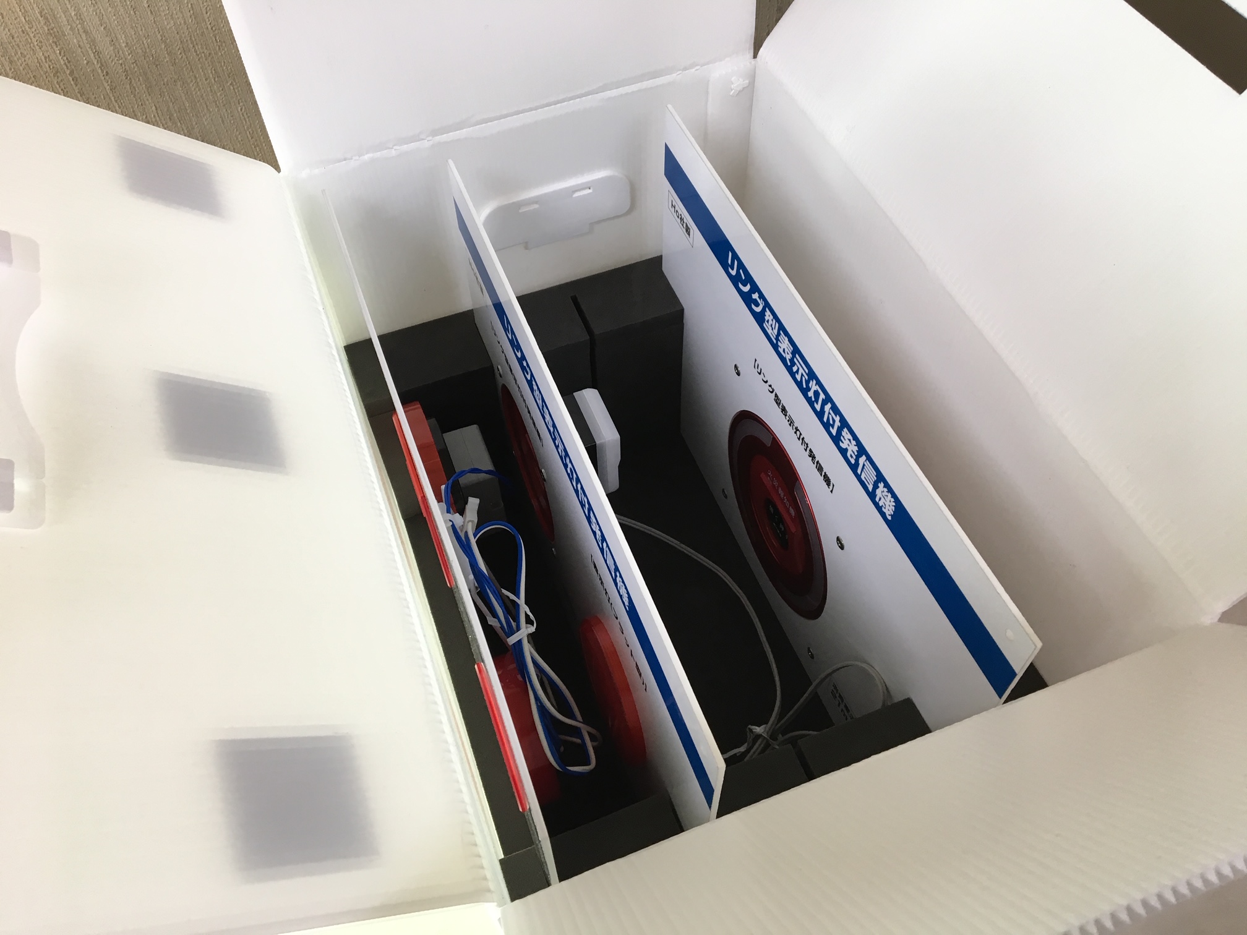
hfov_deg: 61.7
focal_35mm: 29
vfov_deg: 48.2
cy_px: 468
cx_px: 624
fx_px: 1045
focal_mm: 4.15
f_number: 2.2
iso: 50
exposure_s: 1/30
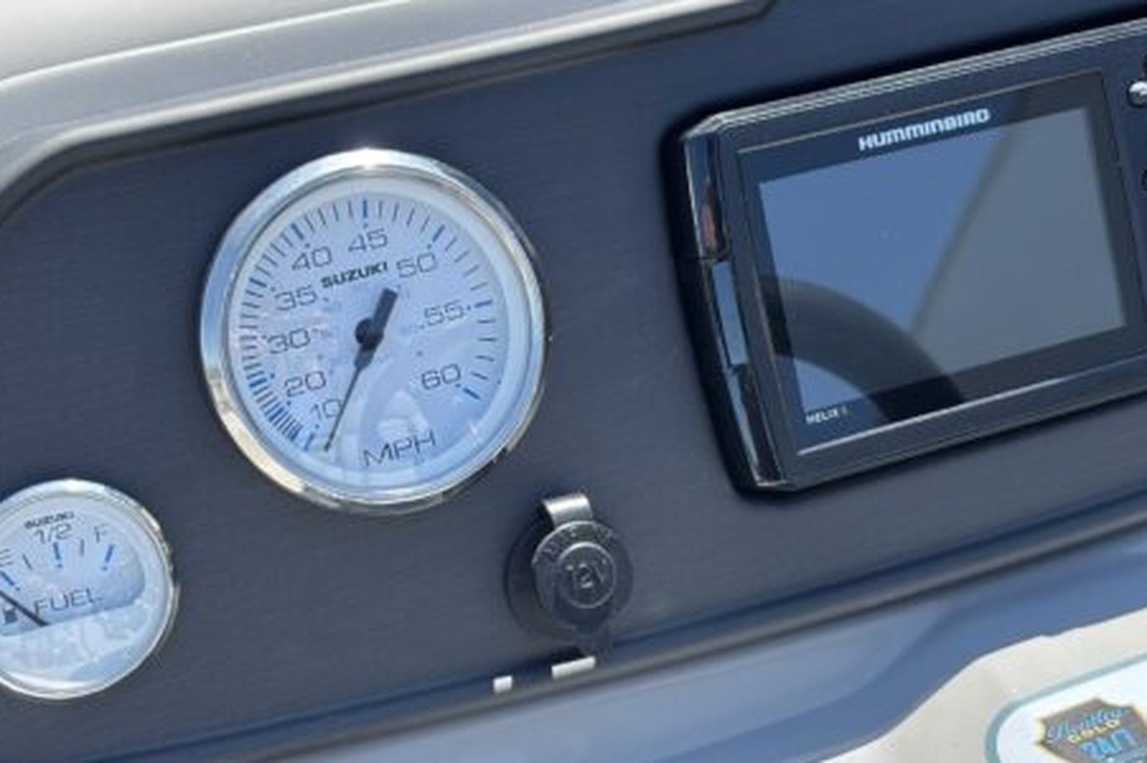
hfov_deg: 31.4
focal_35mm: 64
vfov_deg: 21.2
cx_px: 518
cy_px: 404
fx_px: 2038
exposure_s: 1/799
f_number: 1.6
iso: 32
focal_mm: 5.96
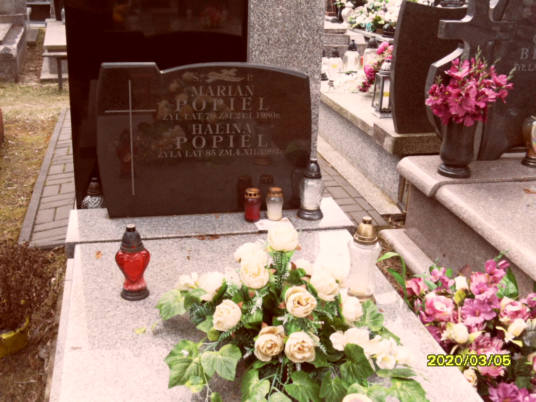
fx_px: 619
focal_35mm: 40
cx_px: 268
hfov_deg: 46.8
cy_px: 201
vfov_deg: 36.0
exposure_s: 1/90
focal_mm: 6.5
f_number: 3.6
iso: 100
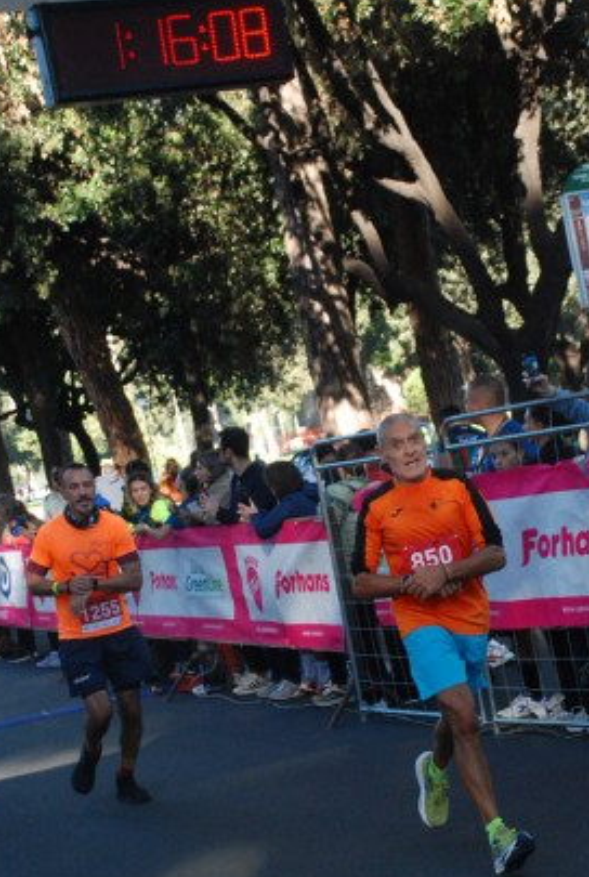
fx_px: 1898
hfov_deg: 17.6
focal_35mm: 78
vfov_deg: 26.0
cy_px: 531
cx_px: 406
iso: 1000
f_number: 4.5
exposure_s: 1/640
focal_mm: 35
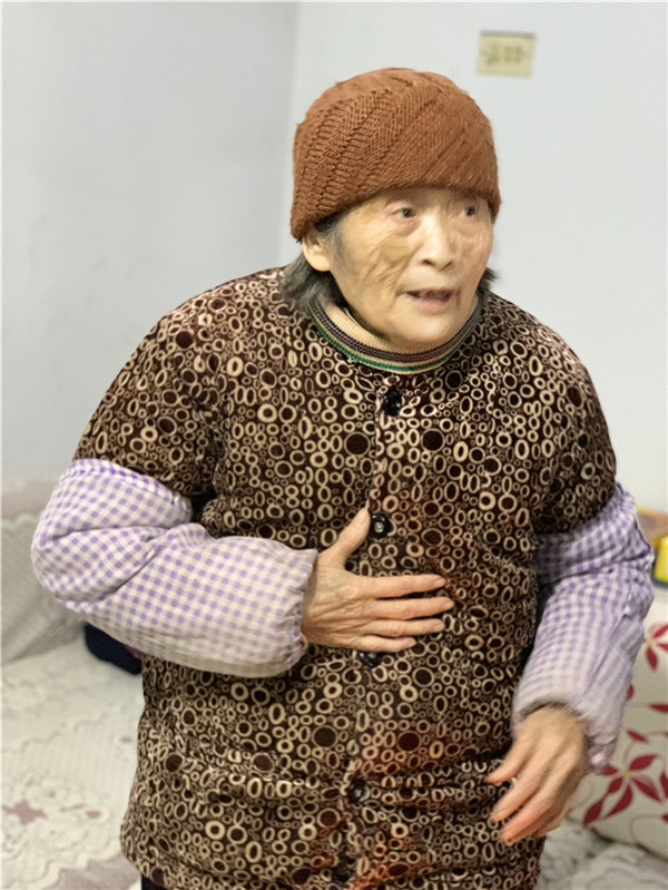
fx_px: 1337
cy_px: 445
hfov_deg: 28.1
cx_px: 334
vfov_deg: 36.8
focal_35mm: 52
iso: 500
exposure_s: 1/33
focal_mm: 6
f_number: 2.4
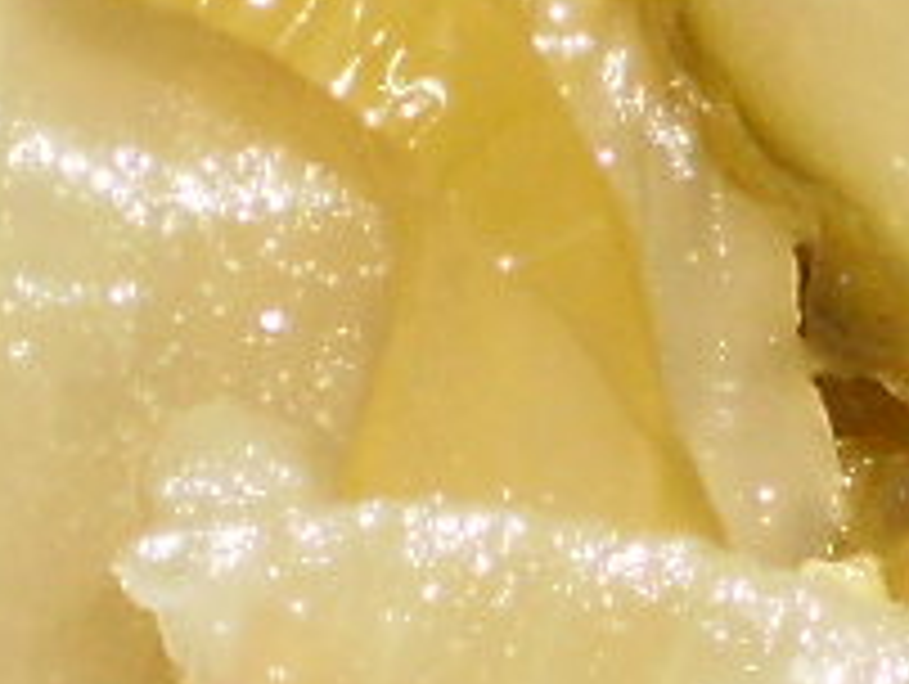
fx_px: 7493
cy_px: -63
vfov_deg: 5.2
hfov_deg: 6.9
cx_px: 1130
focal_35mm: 285
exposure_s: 1/30
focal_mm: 6.3
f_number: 3.1
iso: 125
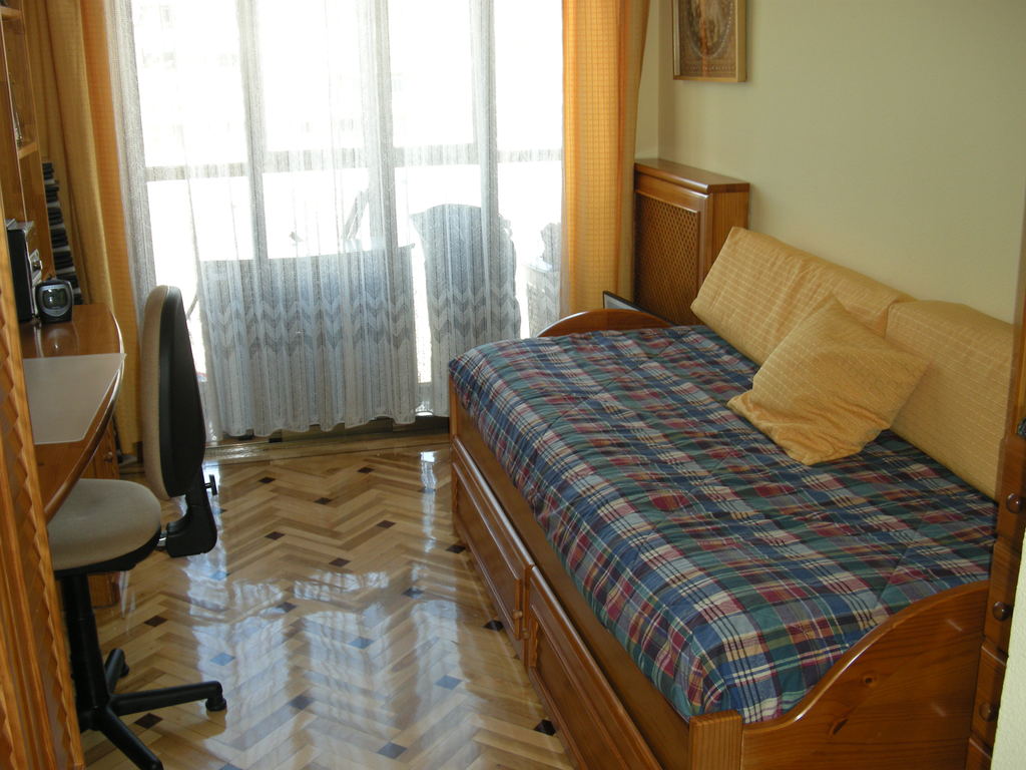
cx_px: 513
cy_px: 385
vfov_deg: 38.7
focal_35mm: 37
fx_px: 1097
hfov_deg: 50.1
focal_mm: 7.9
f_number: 2.8
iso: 126
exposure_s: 1/52.7
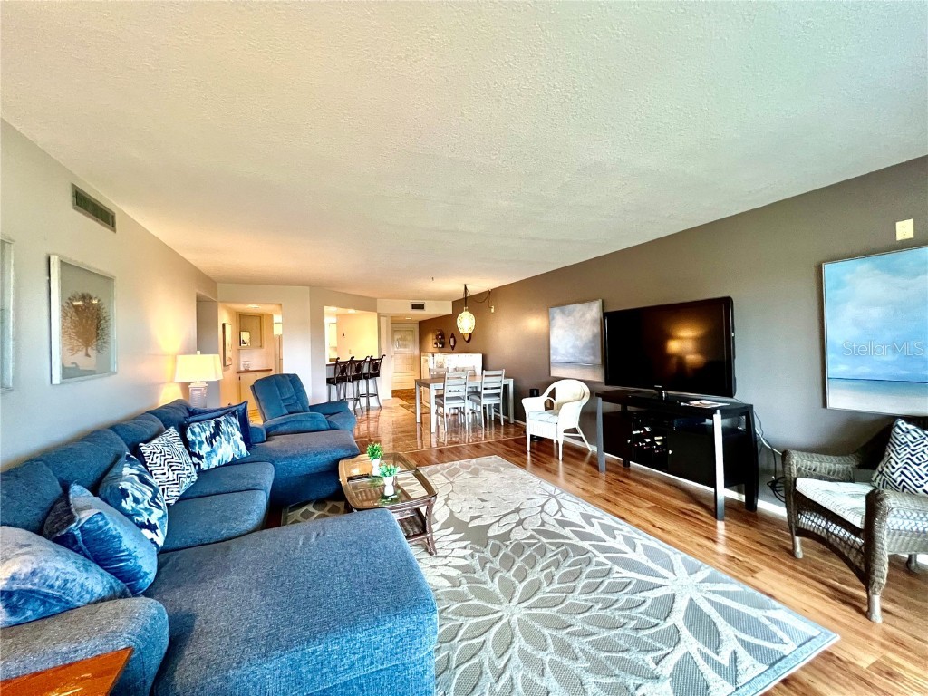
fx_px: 349
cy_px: 348
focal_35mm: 13
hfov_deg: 106.2
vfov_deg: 89.9
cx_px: 464
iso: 500
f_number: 1.8
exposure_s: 1/60
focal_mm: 1.57
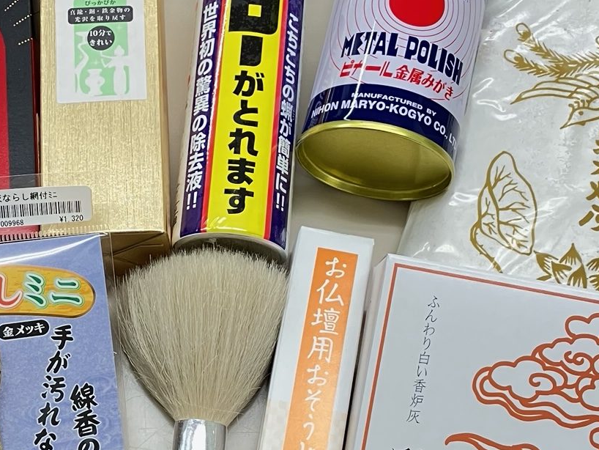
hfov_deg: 28.0
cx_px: 196
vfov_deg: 21.3
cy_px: 295
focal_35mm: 69
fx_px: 1194
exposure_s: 1/50
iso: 125
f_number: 1.8
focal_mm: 3.99
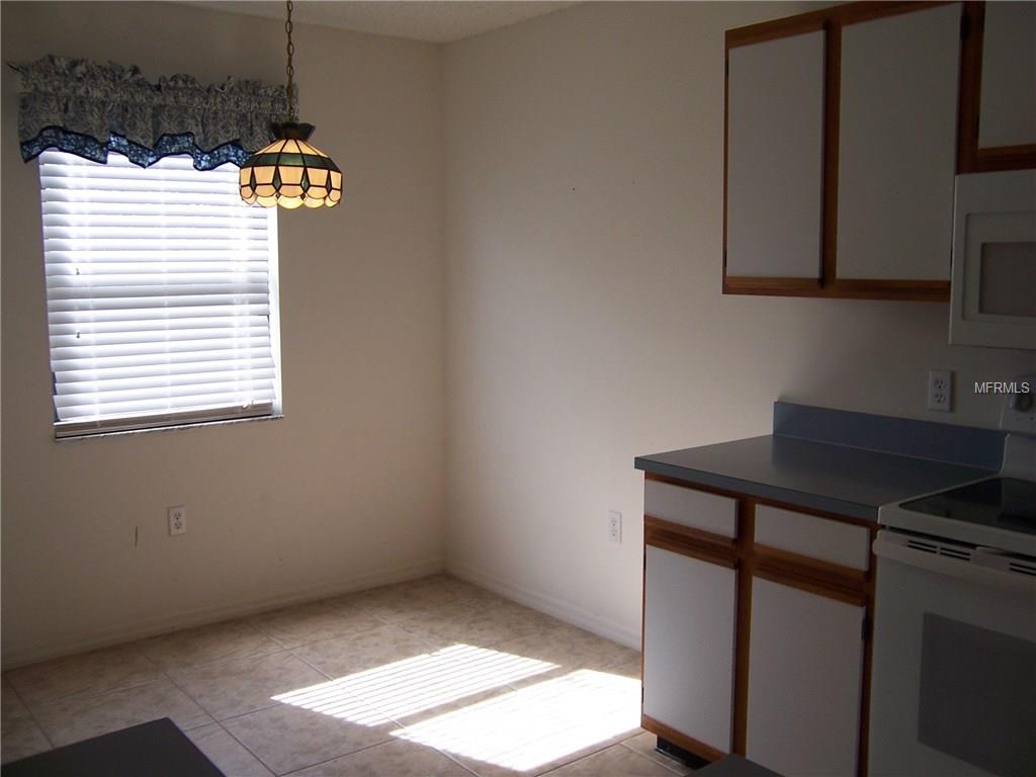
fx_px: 988
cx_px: 518
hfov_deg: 55.4
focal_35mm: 33
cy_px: 388
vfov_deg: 42.9
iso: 80
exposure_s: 1/90
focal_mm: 5.5
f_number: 3.4
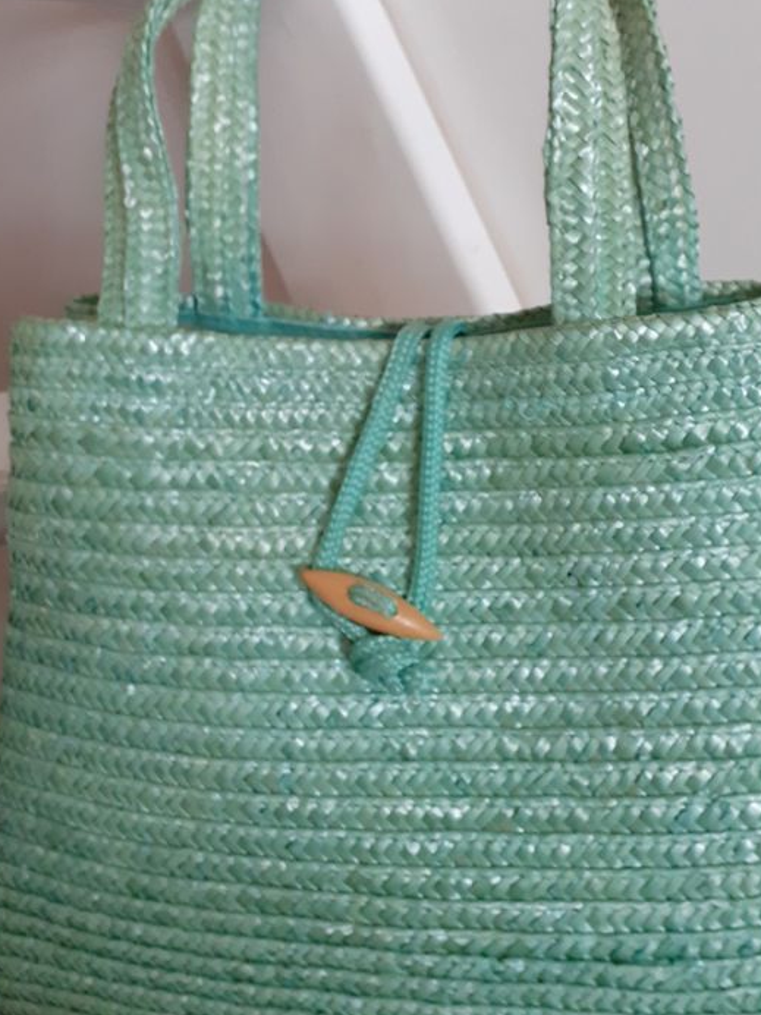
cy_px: 485
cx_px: 435
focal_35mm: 39
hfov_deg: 36.7
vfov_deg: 47.8
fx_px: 1143
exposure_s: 1/50
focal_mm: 3.6
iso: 250
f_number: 1.9
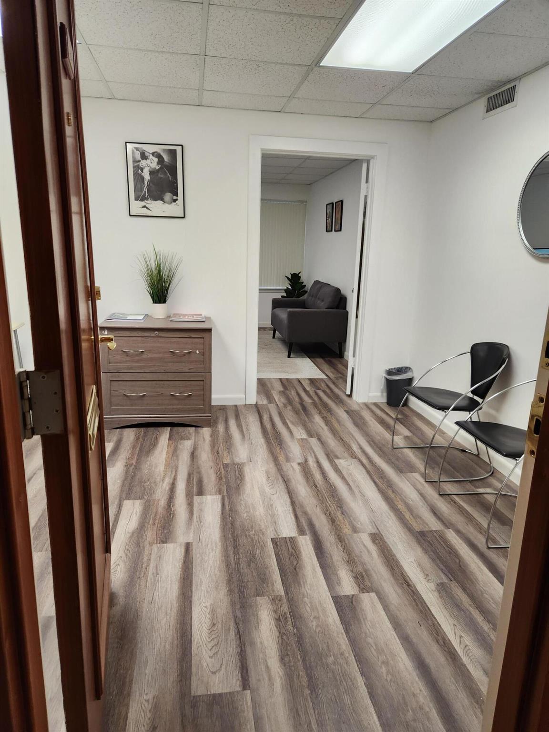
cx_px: 274
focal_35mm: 23
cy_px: 366
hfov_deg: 58.9
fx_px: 486
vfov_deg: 73.9
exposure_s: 1/120
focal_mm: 5.4
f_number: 1.8
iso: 200
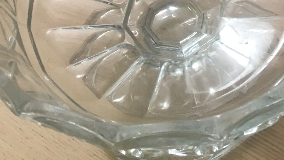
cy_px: -161
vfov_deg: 11.3
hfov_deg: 21.8
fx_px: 731
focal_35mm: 97
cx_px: 210
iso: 50
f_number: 2.2
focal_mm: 4.15
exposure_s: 1/33
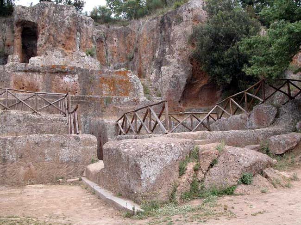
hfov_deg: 54.0
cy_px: 112
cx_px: 150
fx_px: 296
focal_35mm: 34
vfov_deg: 41.8
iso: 100
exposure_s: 1/34.1
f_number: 8
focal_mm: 8.9
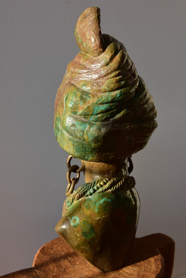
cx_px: 93
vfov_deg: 50.7
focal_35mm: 38
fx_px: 294
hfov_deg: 35.1
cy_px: 139
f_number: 8
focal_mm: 38
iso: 100
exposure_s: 1/60
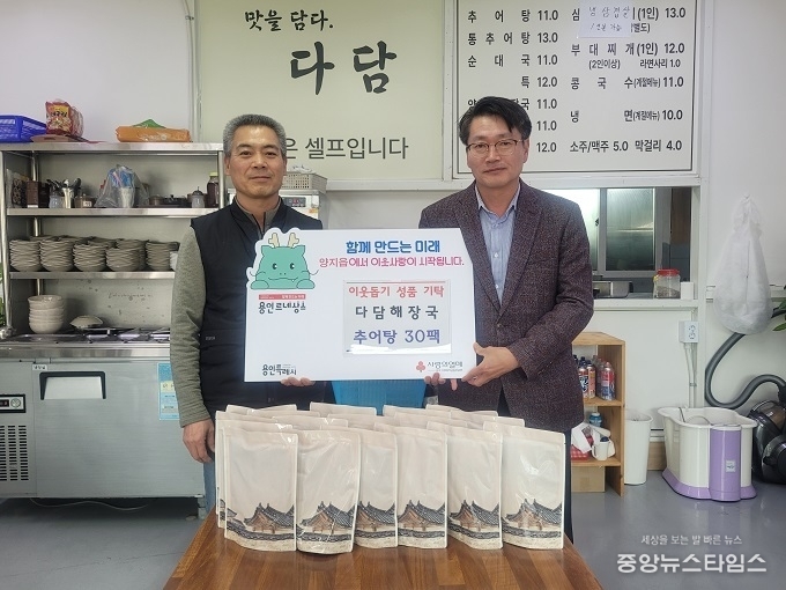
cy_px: 295
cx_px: 393
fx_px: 590
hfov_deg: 67.3
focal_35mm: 26
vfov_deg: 53.1
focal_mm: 5.4
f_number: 1.8
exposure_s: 1/120
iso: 160
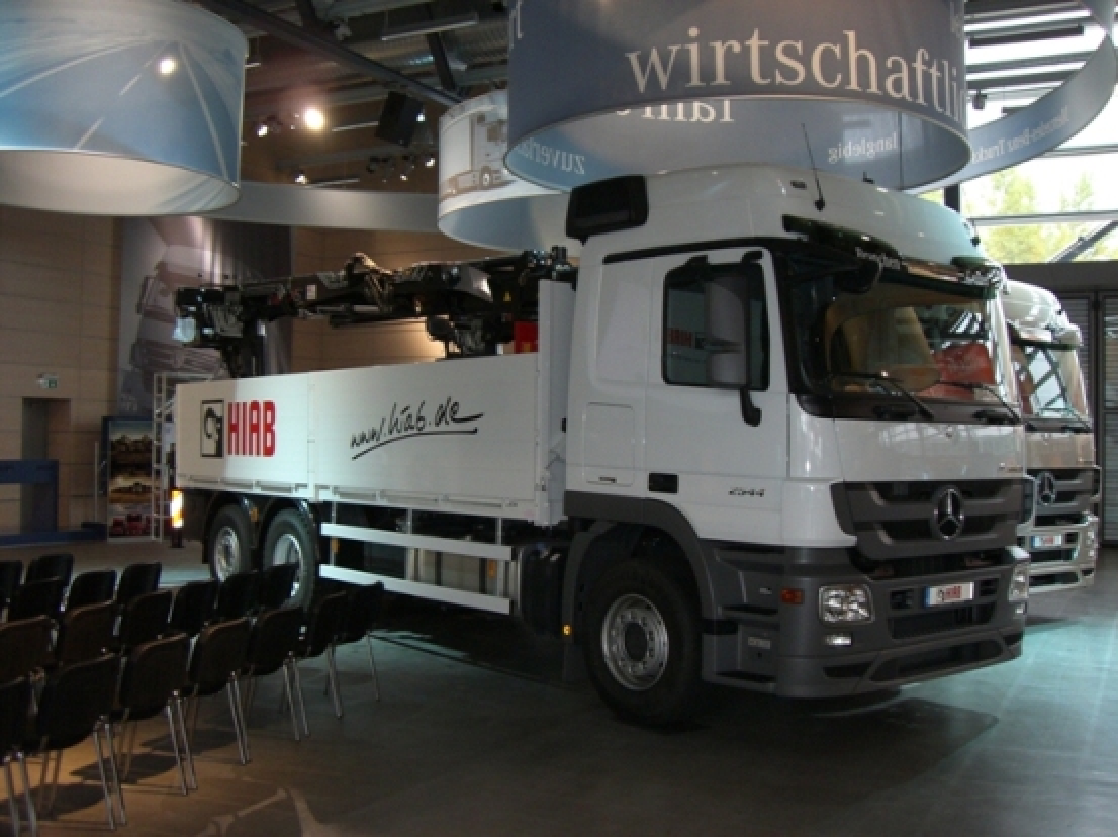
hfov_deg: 49.0
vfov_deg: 37.7
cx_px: 559
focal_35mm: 38
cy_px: 418
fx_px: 1226
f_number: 2.7
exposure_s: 1/60
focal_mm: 6.2
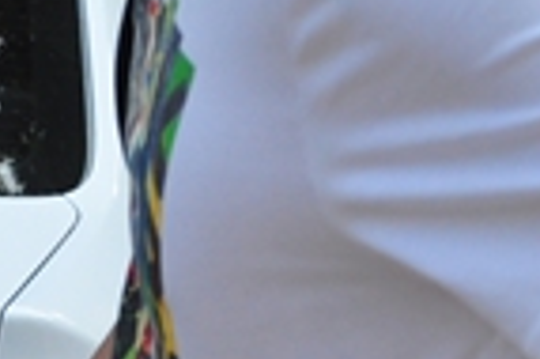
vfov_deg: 5.1
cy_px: -70
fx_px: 4030
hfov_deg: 7.3
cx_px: -657
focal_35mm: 269
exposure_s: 1/500
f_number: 4.5
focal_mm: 32
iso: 320
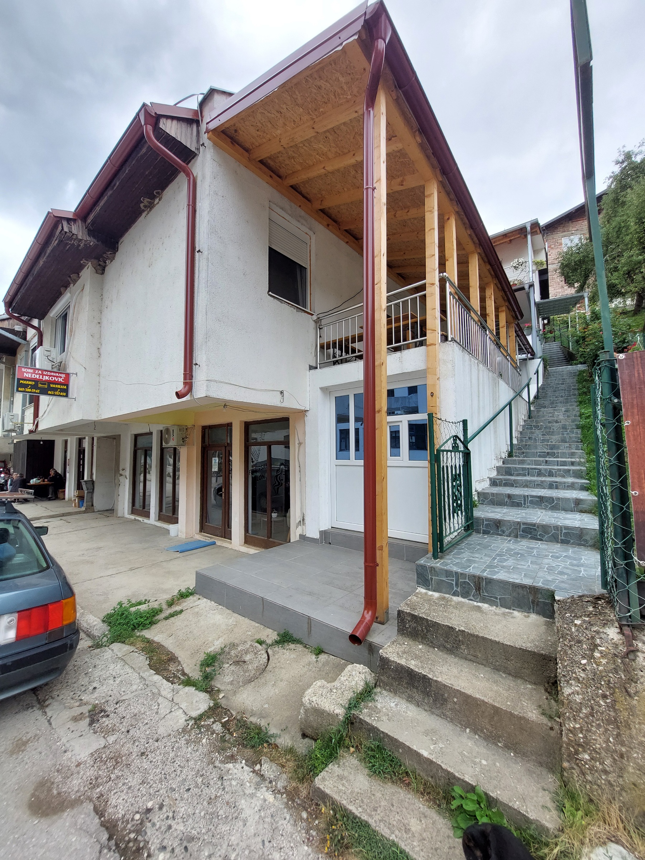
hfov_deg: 89.9
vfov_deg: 106.2
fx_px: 323
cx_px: 322
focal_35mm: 13
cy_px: 430
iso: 50
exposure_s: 1/294
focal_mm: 1.74
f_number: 2.2
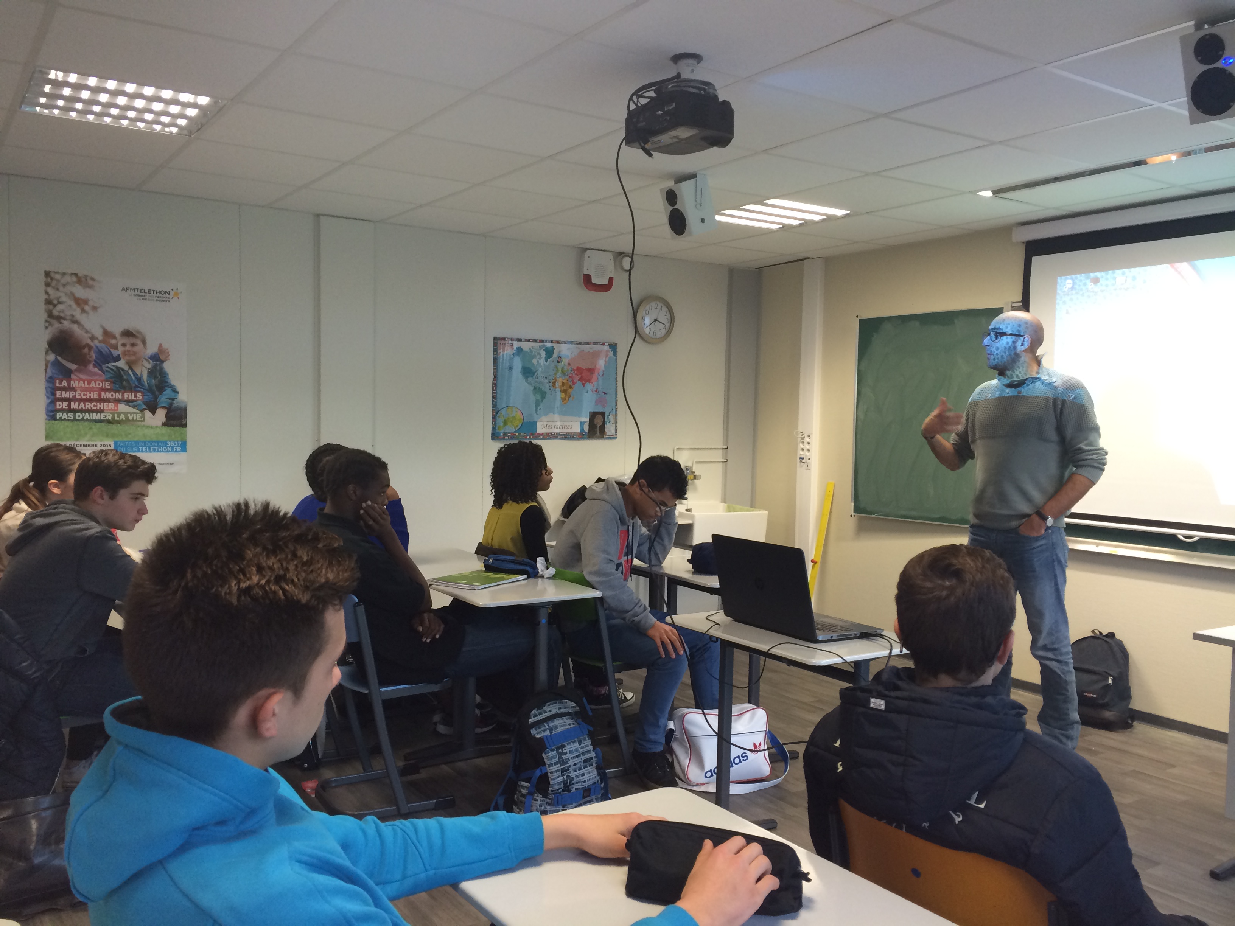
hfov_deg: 61.7
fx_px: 1035
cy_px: 463
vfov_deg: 48.2
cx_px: 618
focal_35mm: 29
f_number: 2.2
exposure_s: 1/33
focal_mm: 4.15
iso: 64
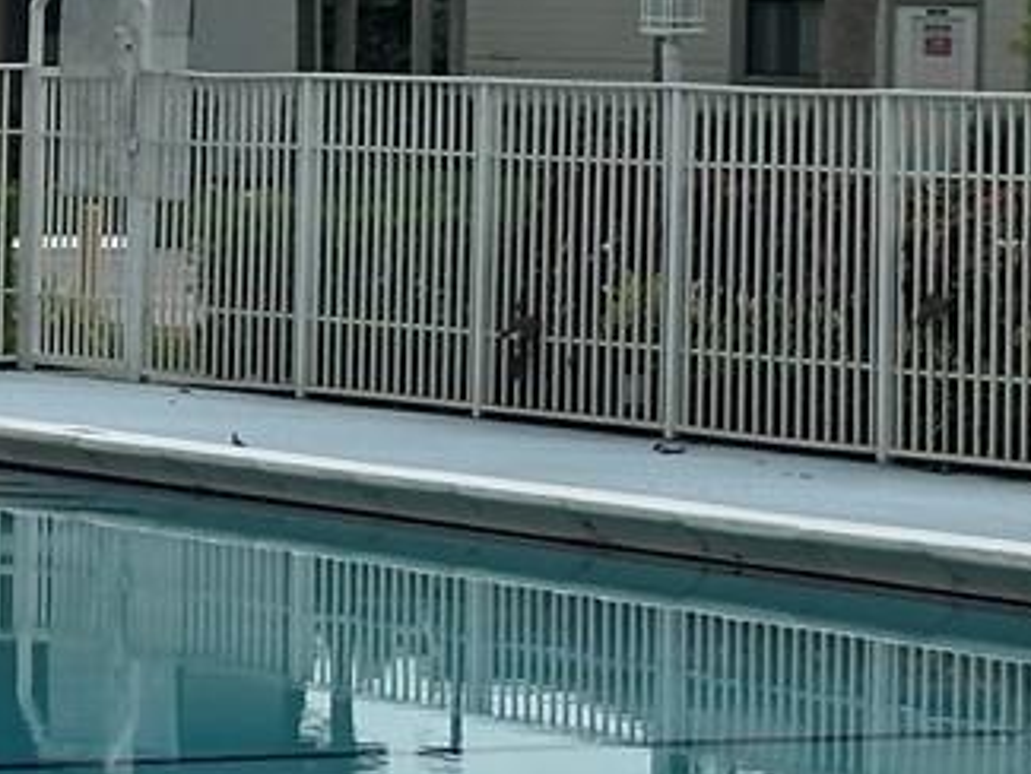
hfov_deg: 8.3
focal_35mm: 236
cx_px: -266
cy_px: -6
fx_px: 7032
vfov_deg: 6.3
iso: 64
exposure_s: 1/6623
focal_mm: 6.86
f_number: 1.78
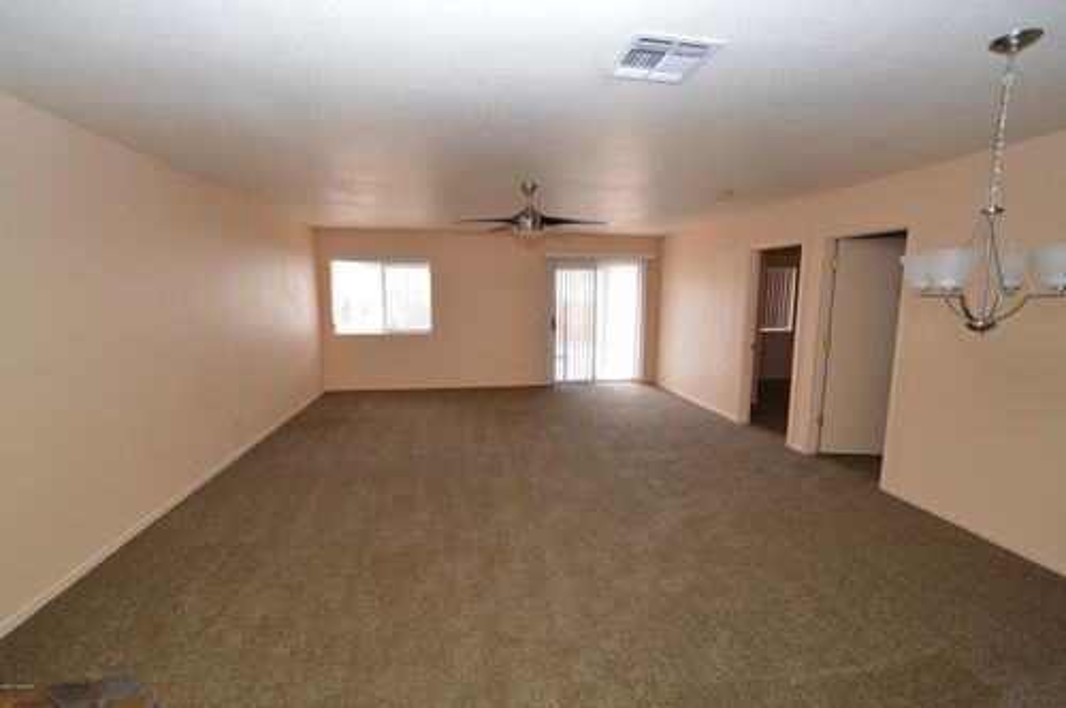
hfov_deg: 100.5
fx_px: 444
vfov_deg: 77.2
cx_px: 533
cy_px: 354
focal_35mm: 15
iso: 720
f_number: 3.5
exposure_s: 1/60
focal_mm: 10
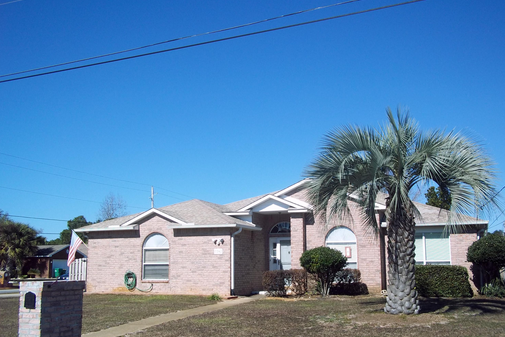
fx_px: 533
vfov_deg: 35.0
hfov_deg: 50.7
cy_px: 188
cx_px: 252
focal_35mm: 38
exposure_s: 1/250
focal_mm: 6.5
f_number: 8
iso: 80
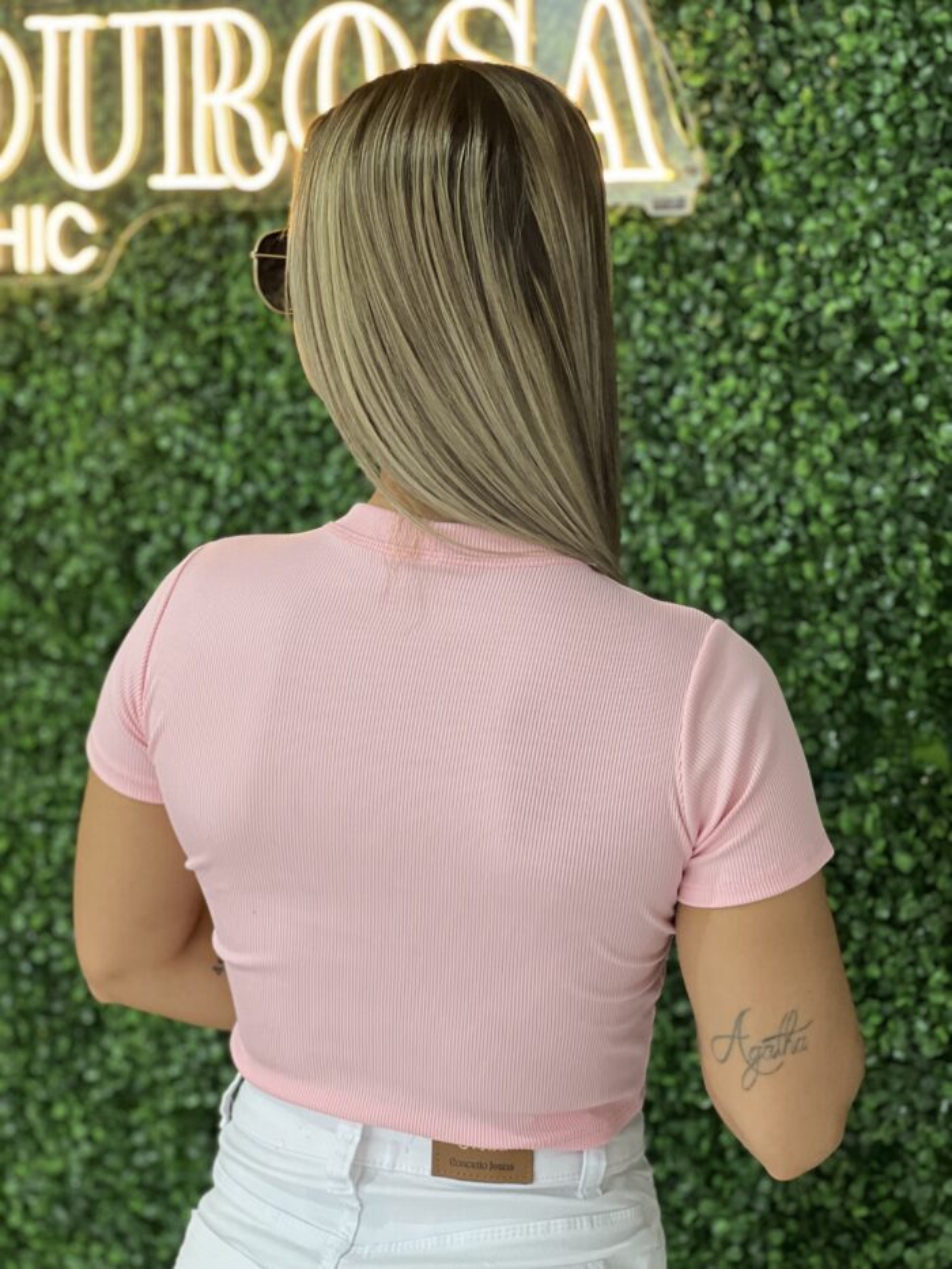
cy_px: 634
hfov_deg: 19.1
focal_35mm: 77
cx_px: 476
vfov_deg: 25.3
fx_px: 2823
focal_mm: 9
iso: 160
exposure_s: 1/120
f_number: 2.8
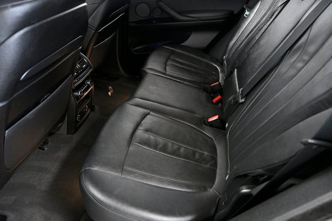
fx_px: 258
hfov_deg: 65.5
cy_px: 110
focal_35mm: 28
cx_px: 166
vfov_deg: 46.4
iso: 2000
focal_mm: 28
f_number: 5
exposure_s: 1/60
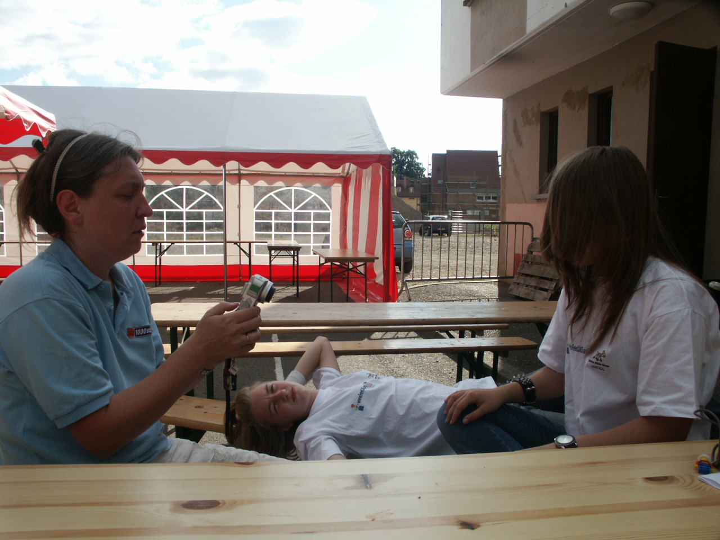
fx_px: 582
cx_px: 360
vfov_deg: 49.7
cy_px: 270
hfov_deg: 63.4
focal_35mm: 28
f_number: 6.7
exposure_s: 1/350
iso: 100
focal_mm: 7.32
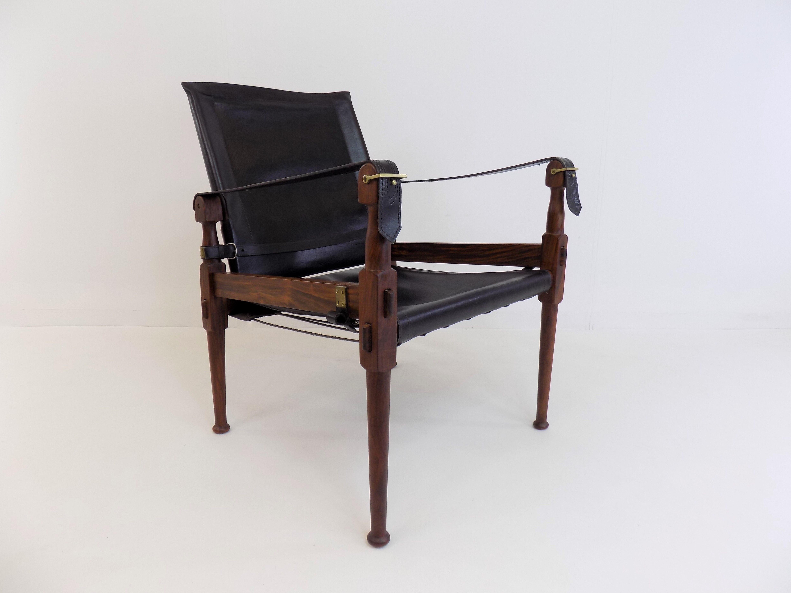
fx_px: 548
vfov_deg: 56.8
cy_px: 288
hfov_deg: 71.6
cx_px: 404
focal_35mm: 24
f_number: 3.1
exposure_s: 1/30
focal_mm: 4
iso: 80
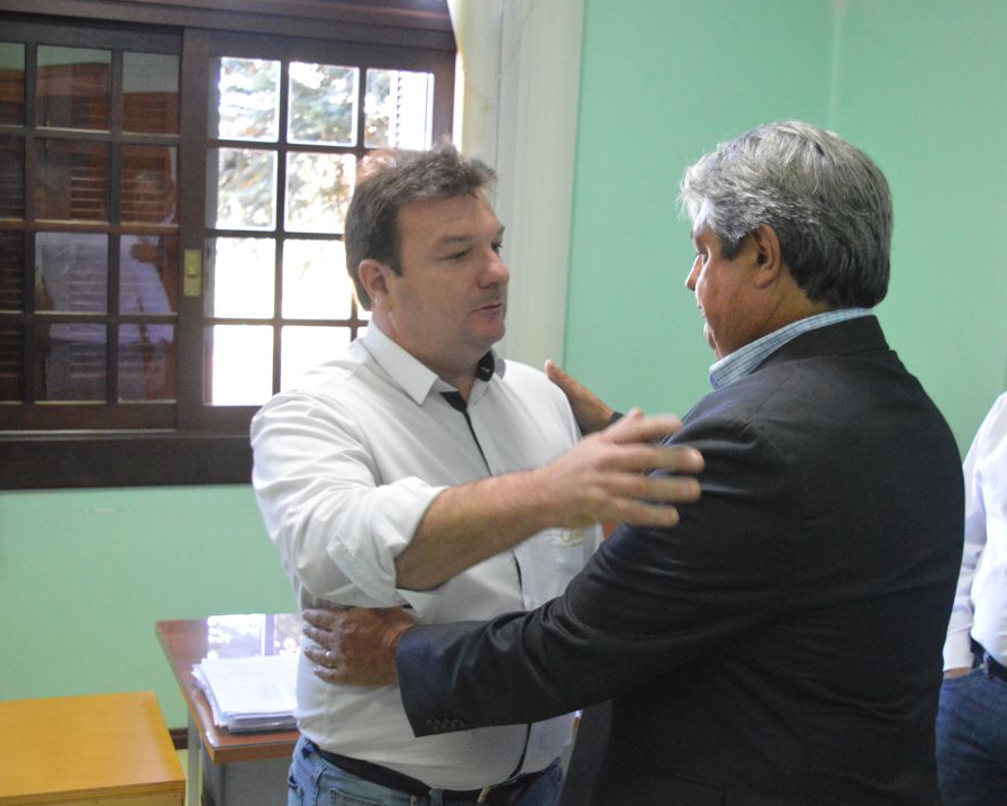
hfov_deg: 37.9
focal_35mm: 49
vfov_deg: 30.8
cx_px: 607
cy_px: 419
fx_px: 1461
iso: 4500
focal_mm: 26
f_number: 4
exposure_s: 1/160
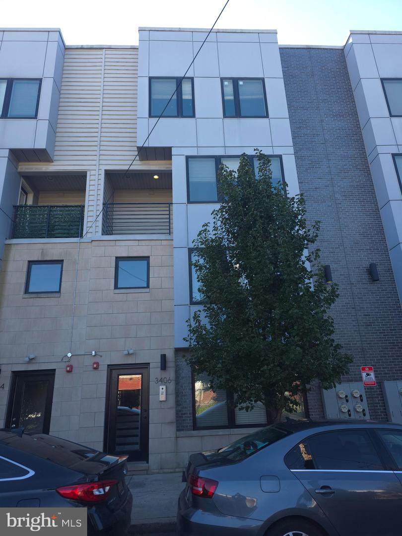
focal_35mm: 23
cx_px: 201
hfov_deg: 58.9
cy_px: 268
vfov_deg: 73.9
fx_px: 356
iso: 20
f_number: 1.7
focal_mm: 6.3
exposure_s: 1/120
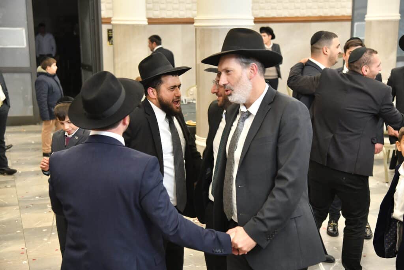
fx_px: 651
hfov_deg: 34.5
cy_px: 135
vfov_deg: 23.4
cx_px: 202
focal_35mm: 58
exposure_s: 1/200
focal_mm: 58
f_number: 5
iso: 1000
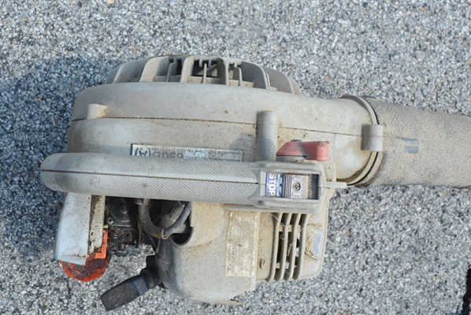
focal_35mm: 39
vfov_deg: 34.3
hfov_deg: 49.5
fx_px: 511
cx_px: 236
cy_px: 158
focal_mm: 26
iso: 200
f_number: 8
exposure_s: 1/250
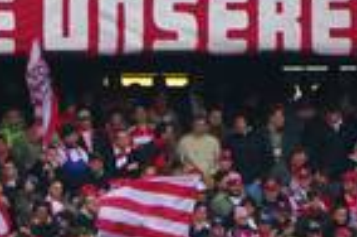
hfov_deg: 1.7
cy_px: 374
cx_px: 69
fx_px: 11784
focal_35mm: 1191
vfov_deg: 1.1
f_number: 5.6
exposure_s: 1/125
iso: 200
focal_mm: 200
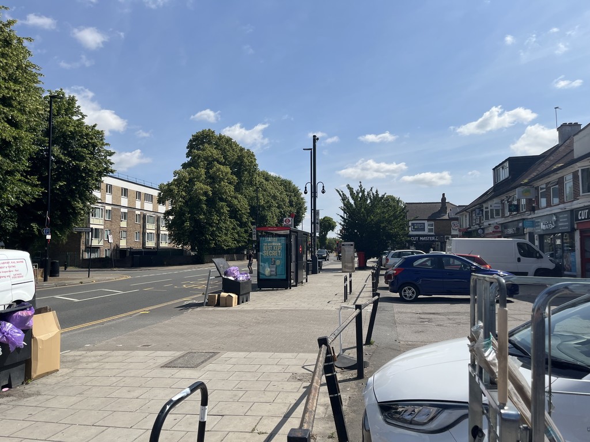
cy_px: 221
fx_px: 443
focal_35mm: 26
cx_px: 295
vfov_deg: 53.1
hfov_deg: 67.3
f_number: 1.6
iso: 50
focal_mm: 5.1
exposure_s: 1/5848
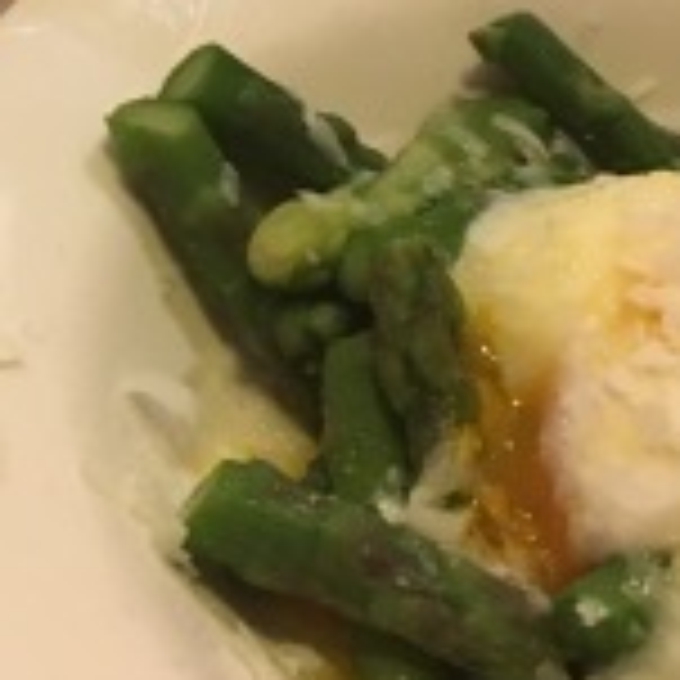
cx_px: -63
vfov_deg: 16.8
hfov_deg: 16.6
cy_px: 68
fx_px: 2267
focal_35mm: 102
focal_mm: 4.15
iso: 200
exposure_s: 1/20
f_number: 2.2
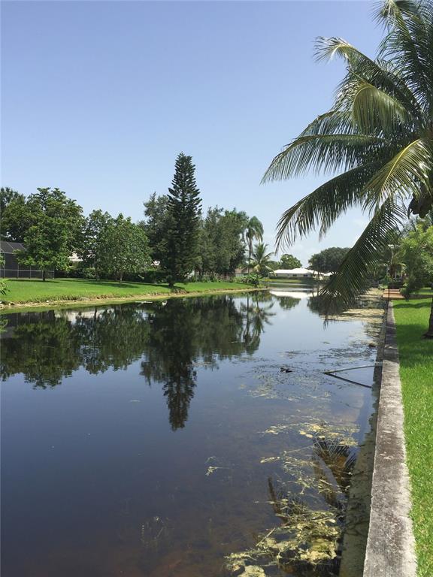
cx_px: 216
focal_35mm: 29
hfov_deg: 48.2
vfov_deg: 61.7
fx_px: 484
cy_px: 288
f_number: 2.2
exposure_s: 1/1582
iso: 32
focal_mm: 4.15
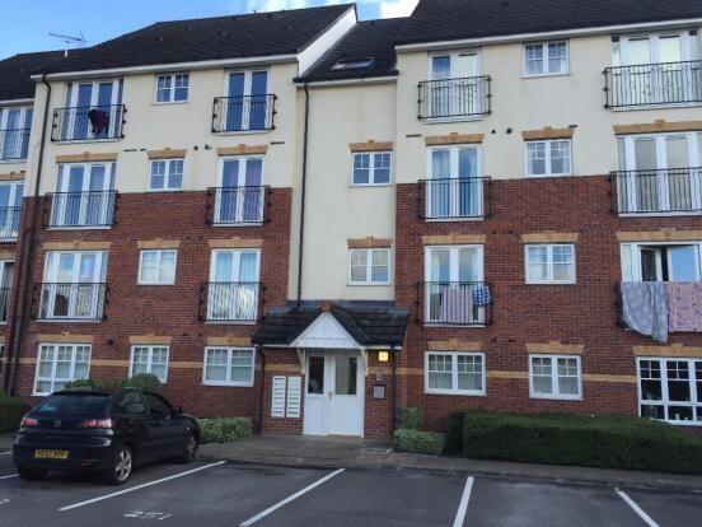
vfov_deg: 48.2
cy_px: 264
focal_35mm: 29
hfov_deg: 61.7
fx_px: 588
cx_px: 351
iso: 32
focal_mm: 4.15
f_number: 2.2
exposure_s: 1/412
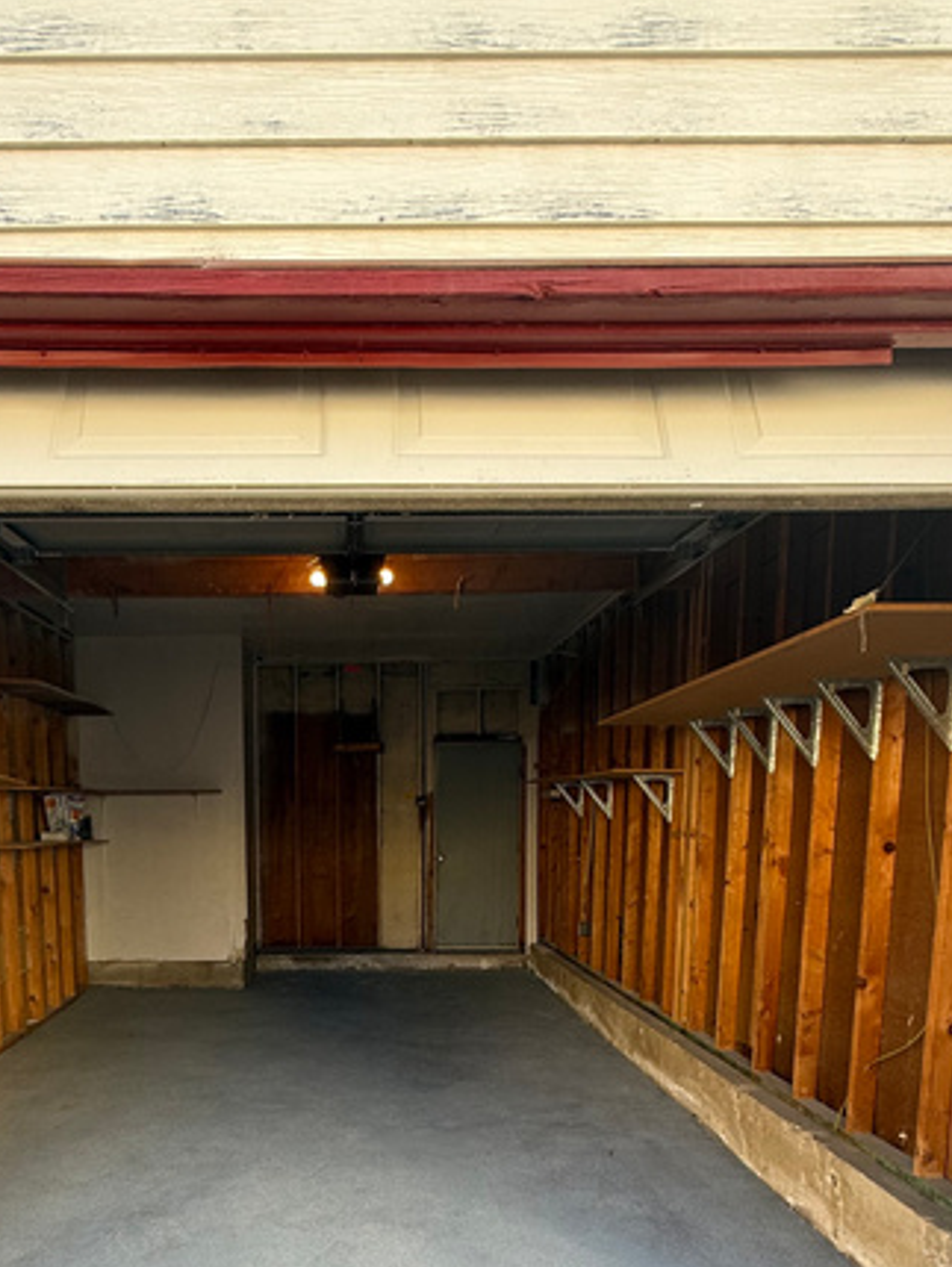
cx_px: 357
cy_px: 919
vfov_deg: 65.9
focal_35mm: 25
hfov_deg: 54.3
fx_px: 916
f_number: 2.2
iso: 64
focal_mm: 2.22
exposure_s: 1/120
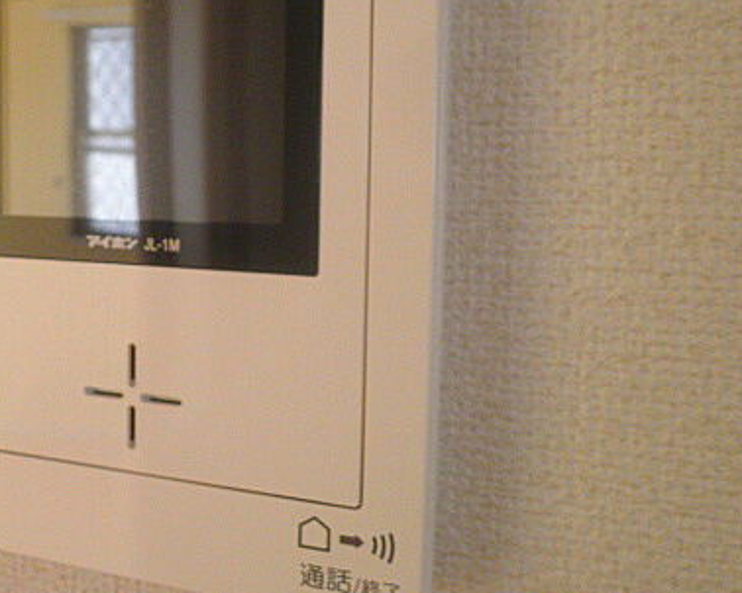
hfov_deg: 40.6
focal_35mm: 43
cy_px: 214
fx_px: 944
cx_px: 118
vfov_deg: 34.6
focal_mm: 4.7
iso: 160
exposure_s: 1/30
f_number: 2.8
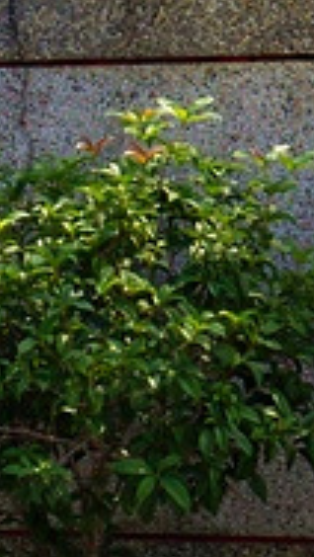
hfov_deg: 6.2
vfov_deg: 11.2
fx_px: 2778
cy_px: -105
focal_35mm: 188
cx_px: -441
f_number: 13
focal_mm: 22
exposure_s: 1/100
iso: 100
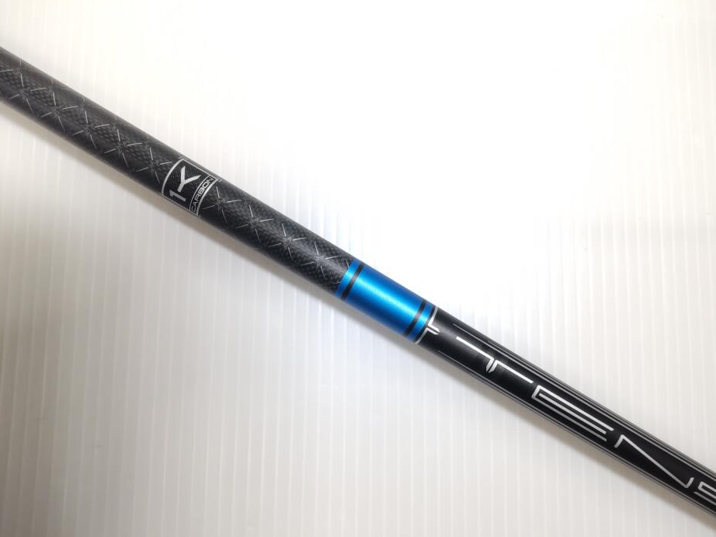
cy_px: 272
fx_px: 517
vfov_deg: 54.9
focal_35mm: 25
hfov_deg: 69.4
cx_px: 371
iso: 87
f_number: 2
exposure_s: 1/60
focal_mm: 3.43
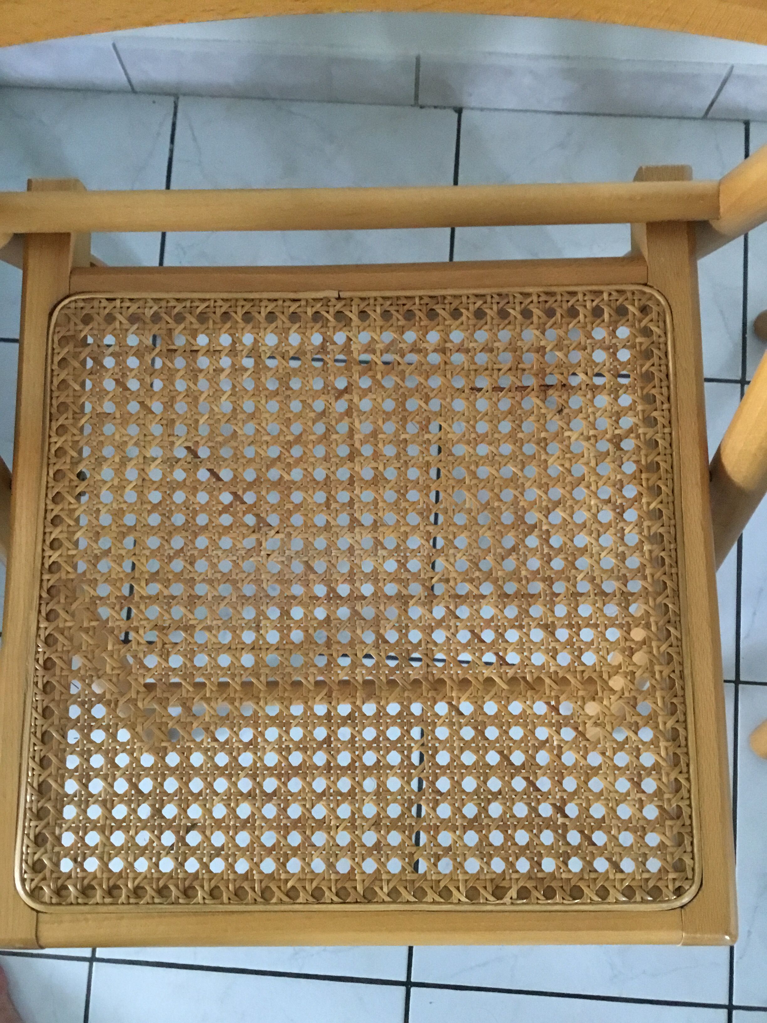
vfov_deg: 58.4
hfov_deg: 45.4
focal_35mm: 31
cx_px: 384
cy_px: 512
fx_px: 916
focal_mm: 3.3
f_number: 2.4
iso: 200
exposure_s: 1/17
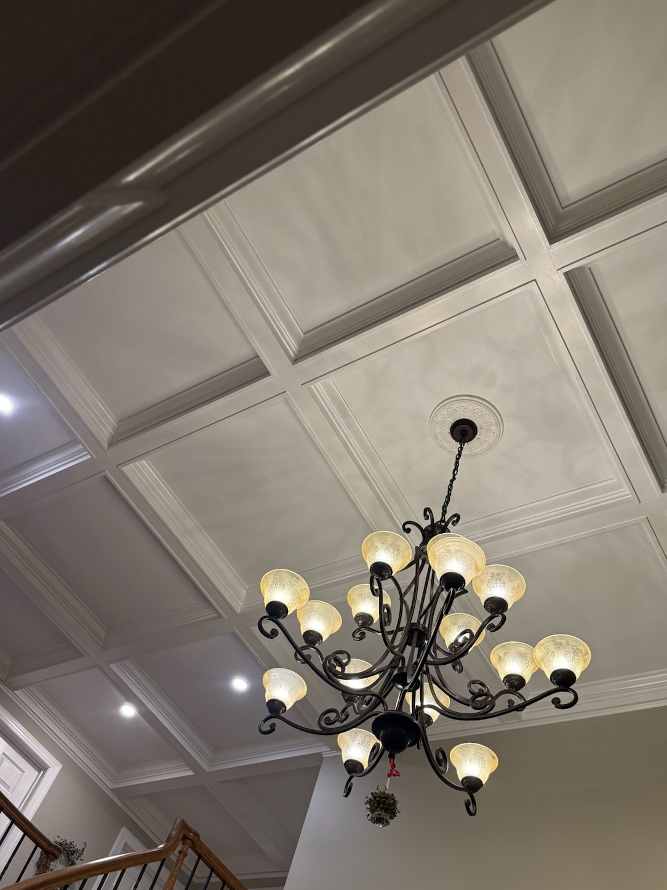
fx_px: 874
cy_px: 559
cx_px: 299
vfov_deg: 53.3
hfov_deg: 41.7
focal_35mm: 34
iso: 250
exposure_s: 1/120
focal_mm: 6.76
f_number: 1.78
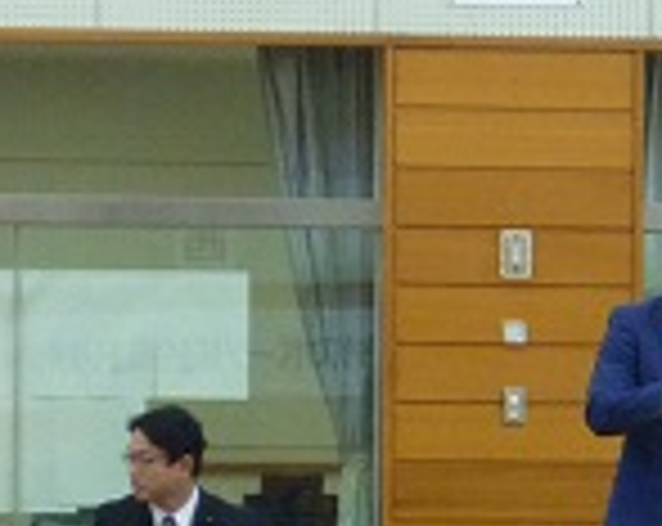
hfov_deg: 6.5
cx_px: 727
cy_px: 497
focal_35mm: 296
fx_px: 5788
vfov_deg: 5.2
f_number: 3.9
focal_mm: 11.4
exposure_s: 1/30
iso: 400
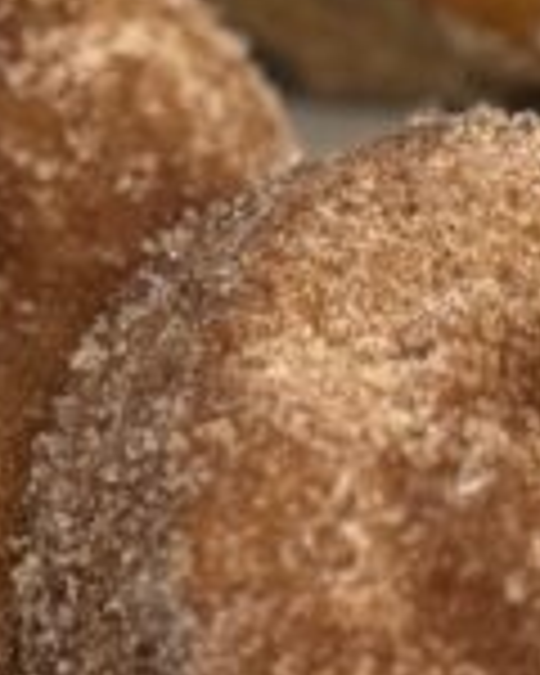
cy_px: -108
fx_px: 4795
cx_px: -626
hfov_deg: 6.2
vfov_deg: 8.0
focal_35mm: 240
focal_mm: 6.76
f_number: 1.78
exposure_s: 1/60
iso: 160
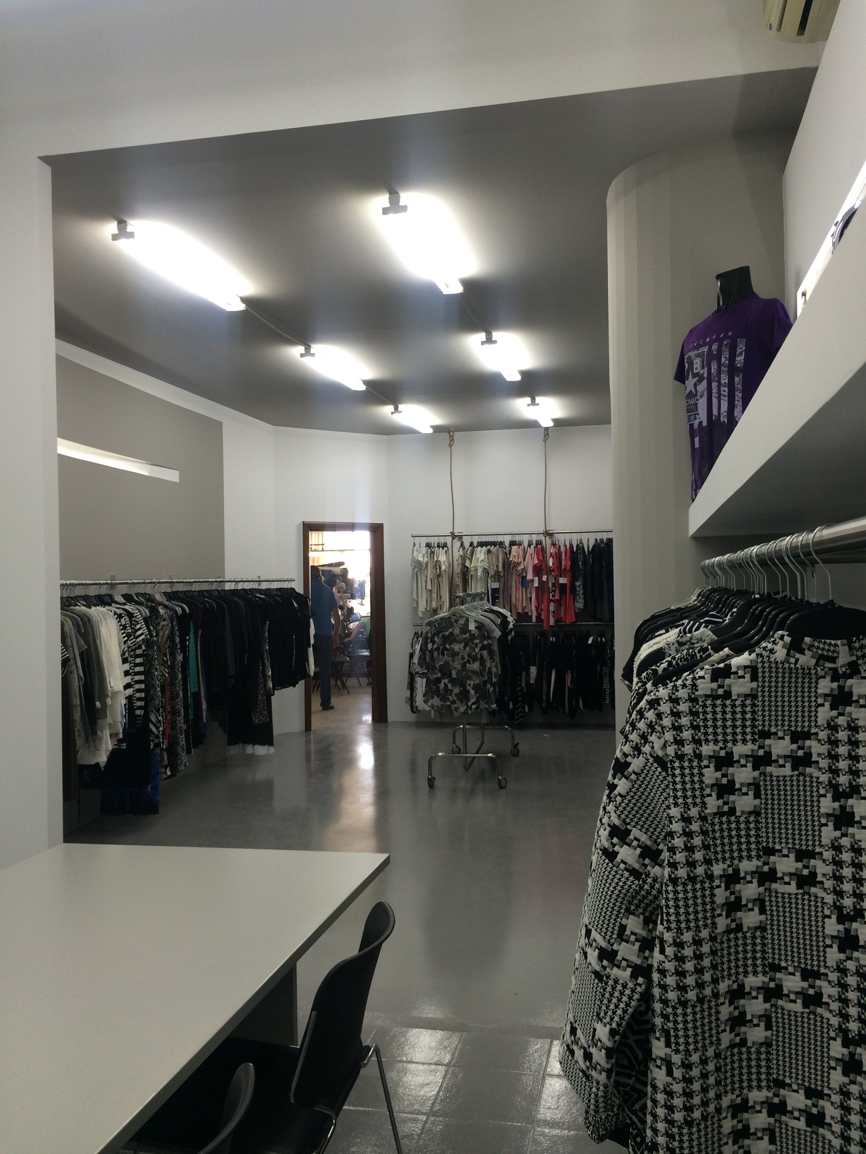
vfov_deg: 61.7
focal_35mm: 29
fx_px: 967
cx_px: 433
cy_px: 577
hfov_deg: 48.2
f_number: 2.2
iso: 40
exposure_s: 1/50
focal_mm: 4.15
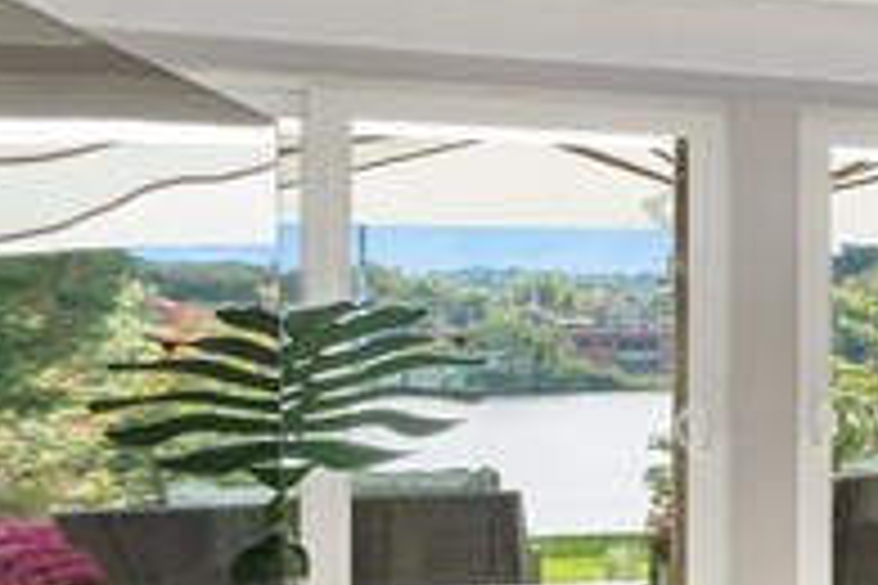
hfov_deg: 14.1
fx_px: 1902
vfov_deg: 17.5
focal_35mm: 78
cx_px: 2229
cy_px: 380
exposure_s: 1/4
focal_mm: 14
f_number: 7.1
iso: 250
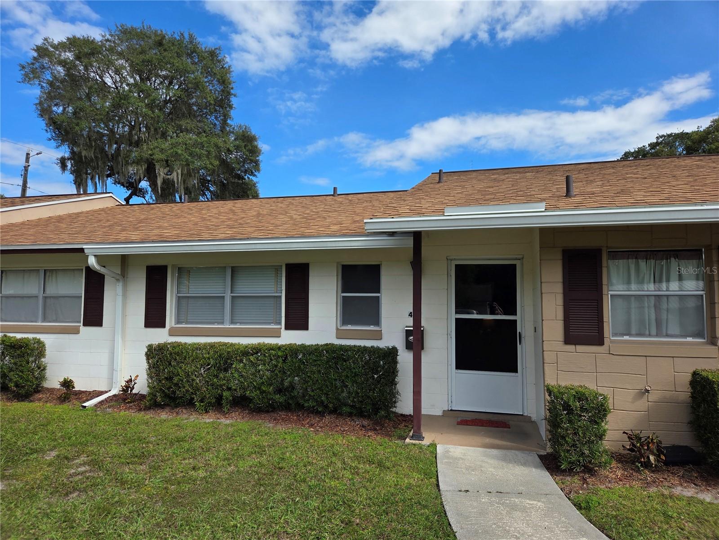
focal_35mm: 23
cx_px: 360
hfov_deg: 73.9
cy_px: 270
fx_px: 478
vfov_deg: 58.9
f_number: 1.8
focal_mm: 5.4
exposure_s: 1/3788
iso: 80
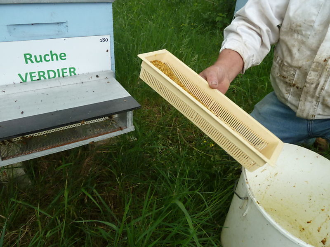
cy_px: 124
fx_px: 238
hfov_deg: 69.4
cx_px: 165
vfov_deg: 54.9
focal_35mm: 25
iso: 160
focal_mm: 4.1
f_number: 3.3
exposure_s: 1/200
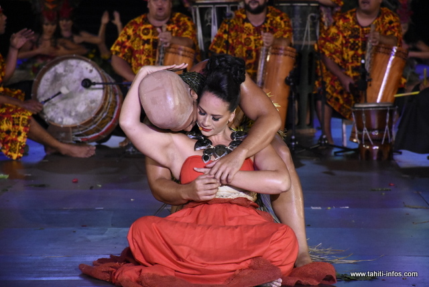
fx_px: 2505
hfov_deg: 9.8
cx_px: 214
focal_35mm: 210
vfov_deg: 6.6
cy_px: 144
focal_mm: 140
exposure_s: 1/500
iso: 6400
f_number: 7.1
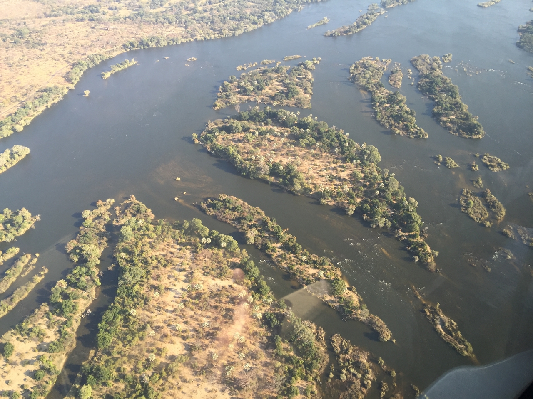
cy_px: 200
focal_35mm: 29
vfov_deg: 48.2
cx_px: 266
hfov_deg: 61.7
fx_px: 447
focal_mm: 4.15
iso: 32
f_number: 2.2
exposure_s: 1/439
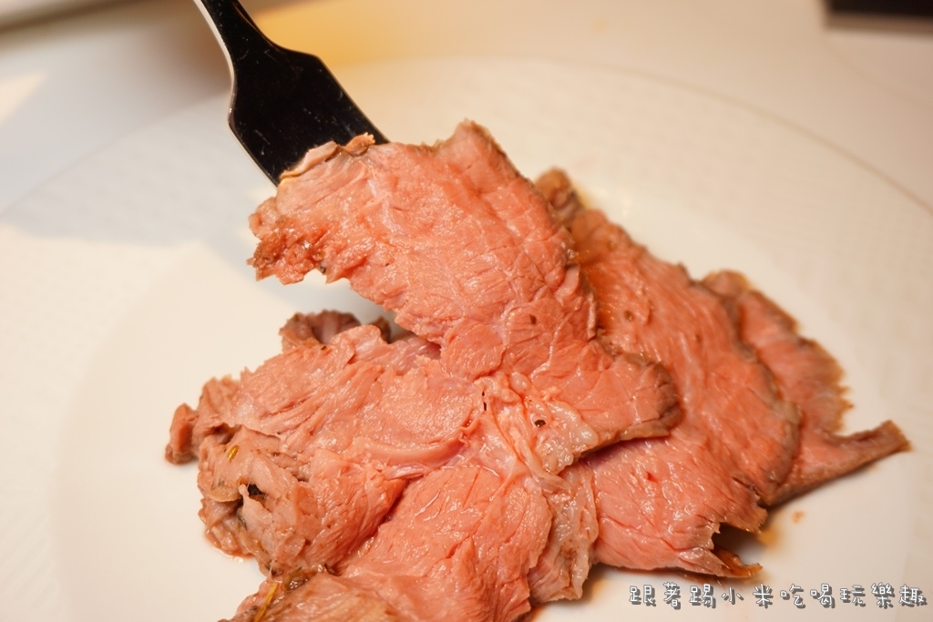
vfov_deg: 34.2
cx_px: 466
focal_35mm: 39
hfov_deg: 49.5
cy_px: 311
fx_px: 1011
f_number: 4.5
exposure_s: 1/60
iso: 200
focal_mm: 26
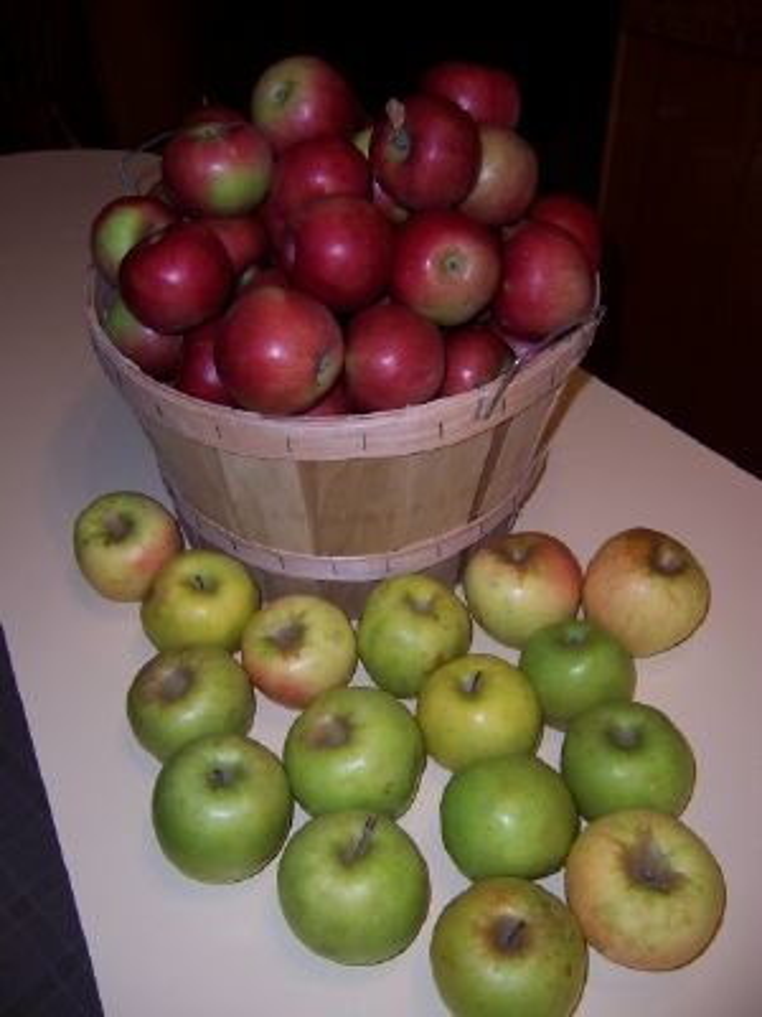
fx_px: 969
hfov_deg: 42.9
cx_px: 381
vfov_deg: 55.4
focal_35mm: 33
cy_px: 508
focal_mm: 5.5
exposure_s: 1/60
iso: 80
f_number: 2.8
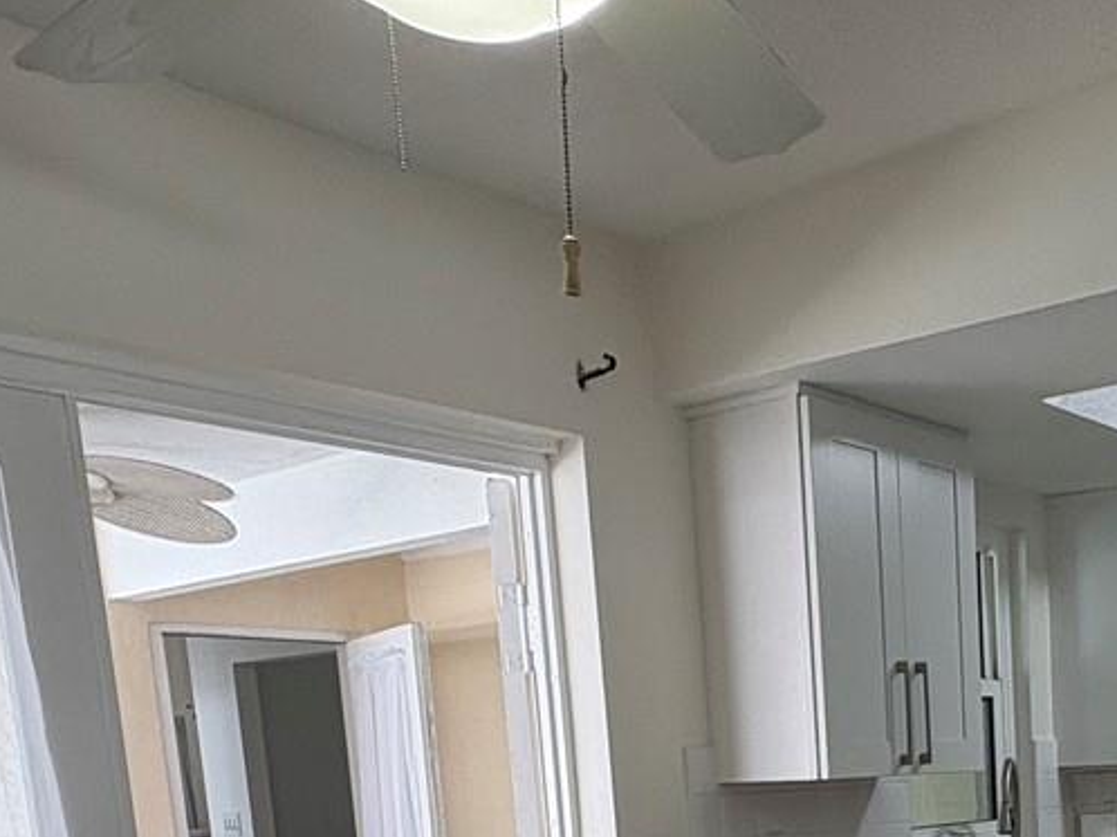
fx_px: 1451
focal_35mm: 45
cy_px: 1017
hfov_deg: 39.7
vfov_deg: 27.9
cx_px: 958
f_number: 2.2
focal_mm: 2.22
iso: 100
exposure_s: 1/120
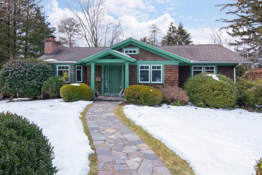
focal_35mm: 22
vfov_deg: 57.2
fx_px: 160
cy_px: 89
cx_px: 131
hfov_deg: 78.6
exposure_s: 1/250
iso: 640
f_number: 11
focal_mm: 14
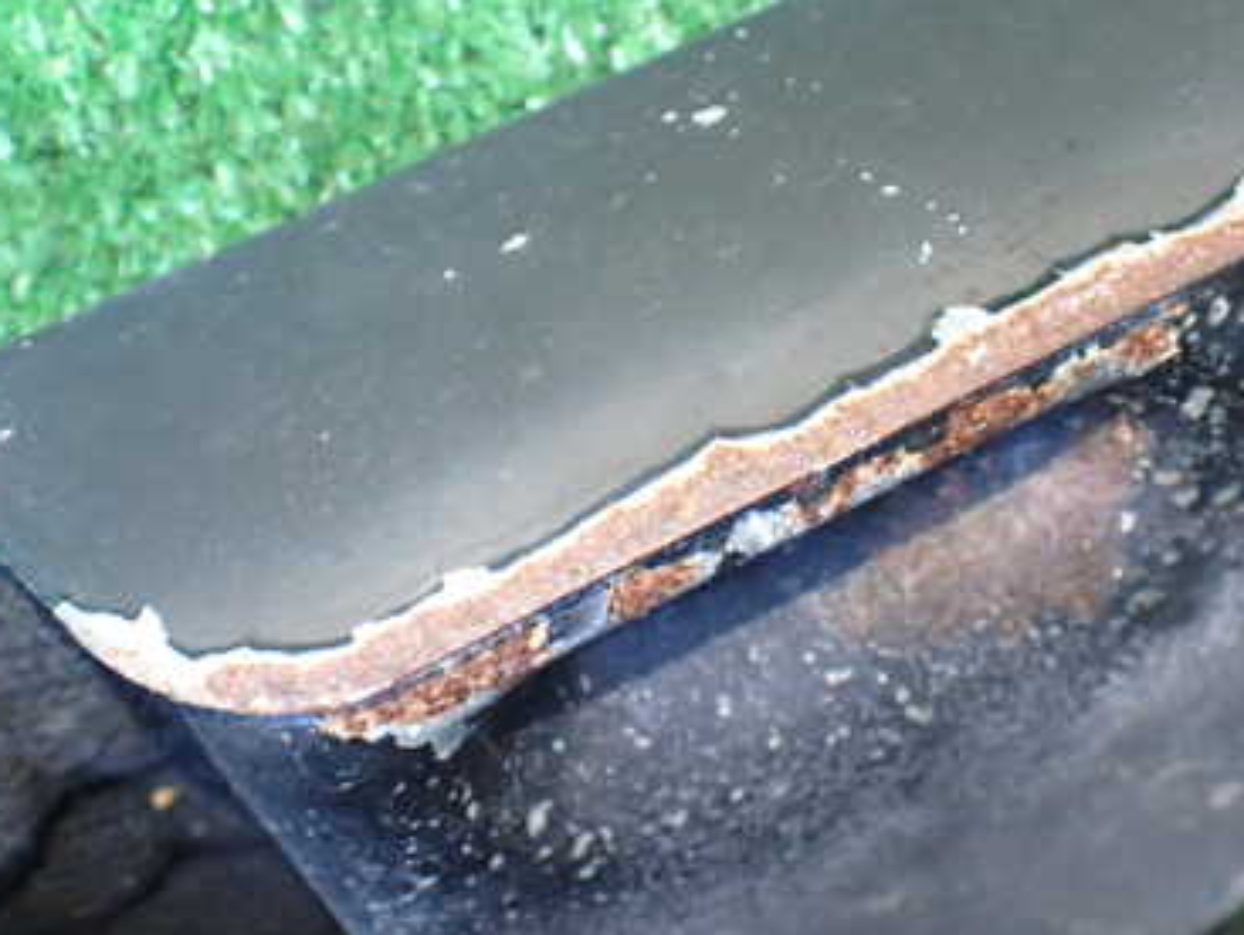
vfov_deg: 29.5
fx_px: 1763
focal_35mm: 49
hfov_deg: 38.7
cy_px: 298
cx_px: 756
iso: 800
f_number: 2.3
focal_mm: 5.4
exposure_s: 1/50
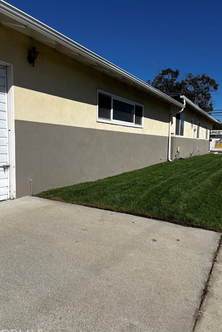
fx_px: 259
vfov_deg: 65.5
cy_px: 170
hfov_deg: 46.3
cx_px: 124
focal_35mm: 28
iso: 50
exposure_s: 1/8696
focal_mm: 5.7
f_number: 1.5
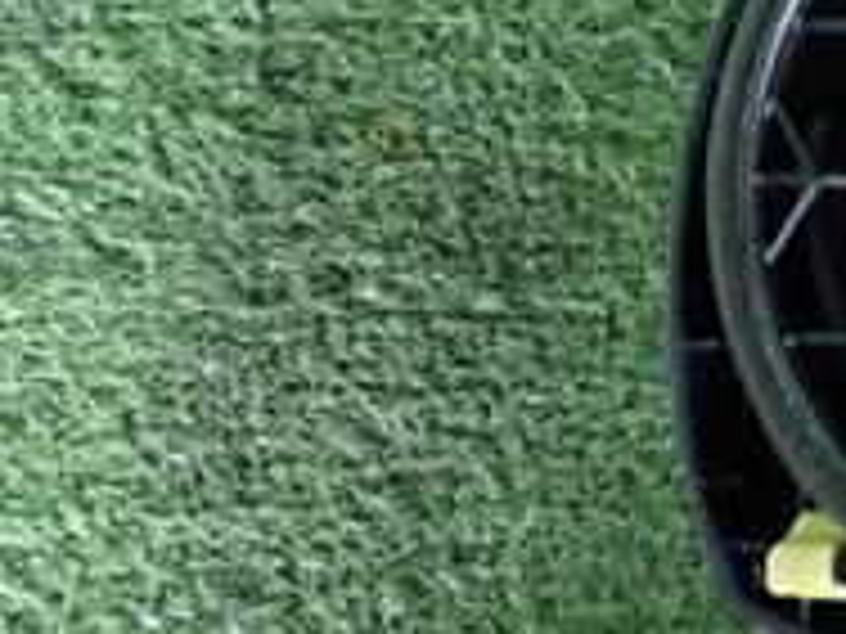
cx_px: 1192
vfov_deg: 18.1
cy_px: 27
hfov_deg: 21.3
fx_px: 1955
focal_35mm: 80
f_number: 2
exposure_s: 1/25
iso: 800
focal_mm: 4.5
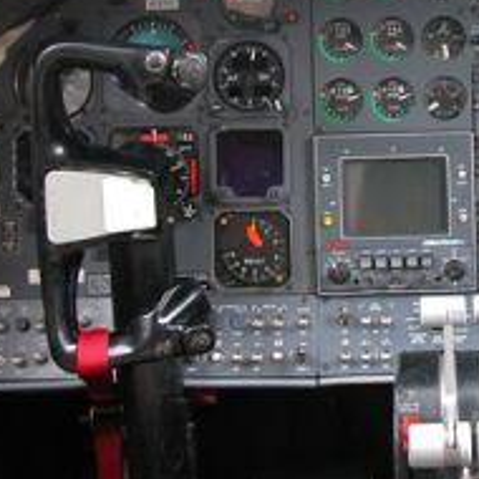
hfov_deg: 18.0
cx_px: 487
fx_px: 1472
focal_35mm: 94
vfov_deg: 18.4
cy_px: 134
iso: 100
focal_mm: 10.7
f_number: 2.9
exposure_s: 1/42.5
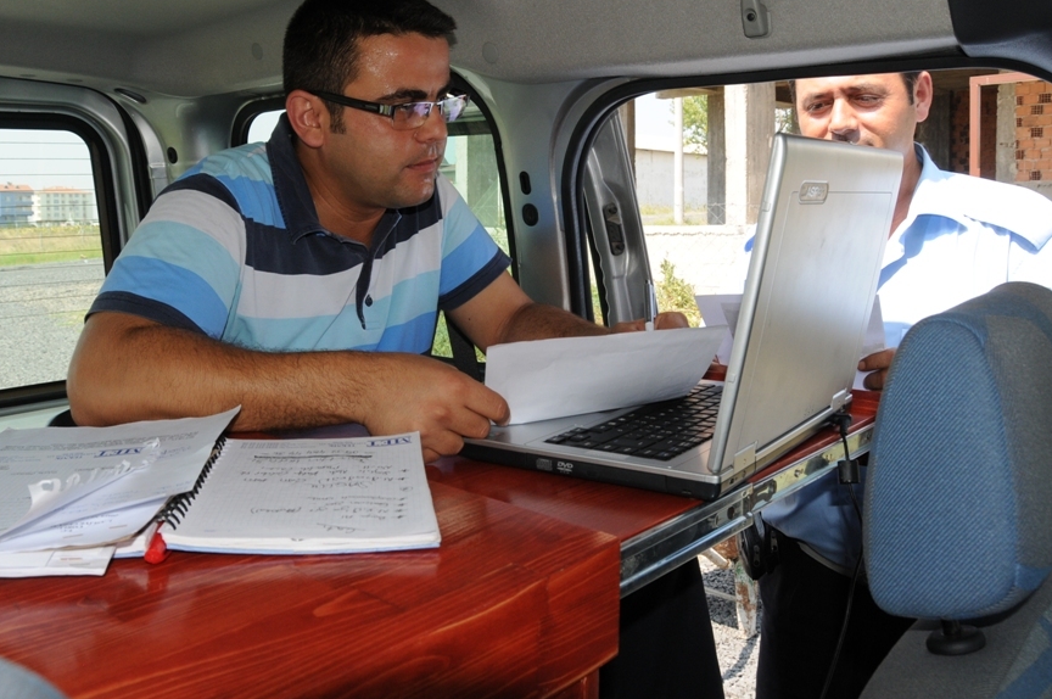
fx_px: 934
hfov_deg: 58.6
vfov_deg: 40.9
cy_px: 291
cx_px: 461
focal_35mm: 32
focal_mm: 18
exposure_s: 1/250
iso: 400
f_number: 8
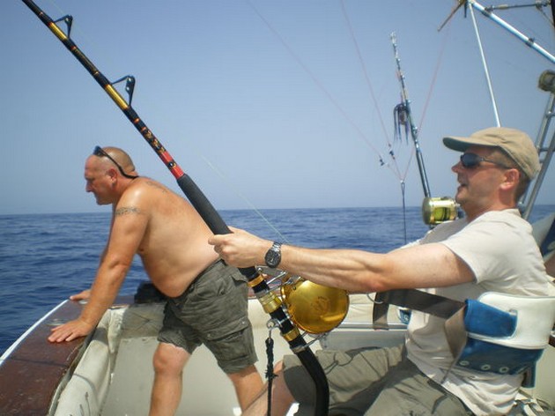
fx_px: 577
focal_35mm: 36
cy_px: 208
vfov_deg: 39.6
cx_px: 278
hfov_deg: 51.4
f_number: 4.6
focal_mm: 6.3
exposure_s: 1/500
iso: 50
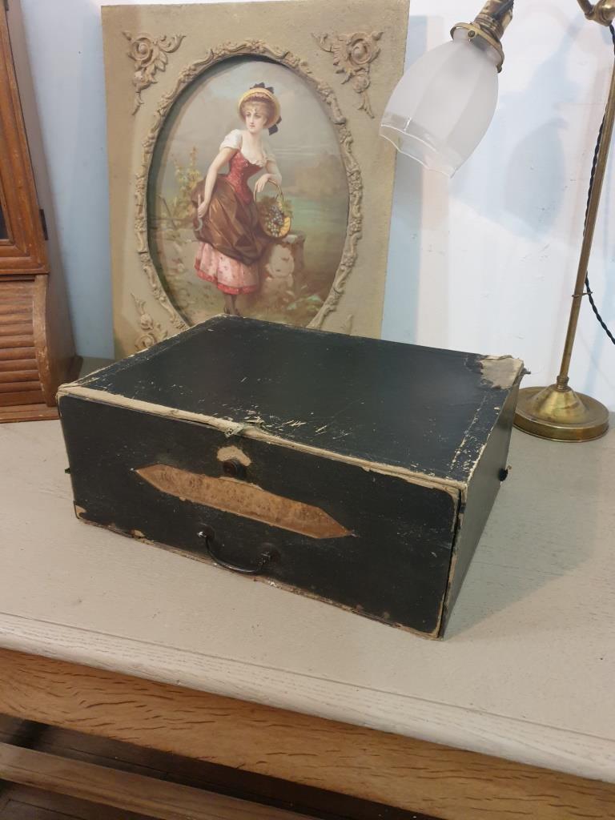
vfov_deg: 67.3
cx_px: 308
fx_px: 616
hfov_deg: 53.1
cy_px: 410
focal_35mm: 26
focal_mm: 4.3
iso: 320
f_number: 1.5
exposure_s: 1/33
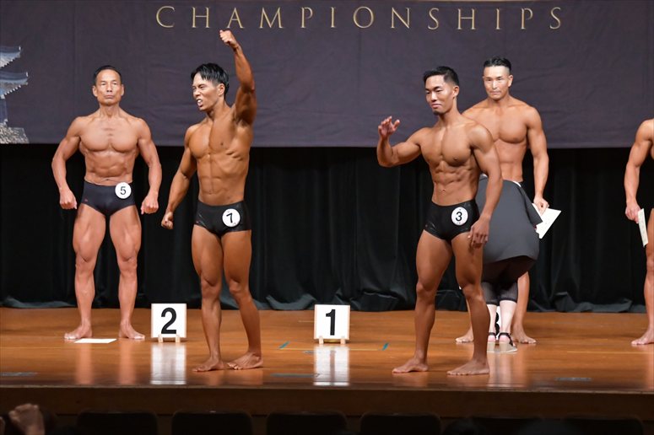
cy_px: 218
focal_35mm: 202
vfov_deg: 6.8
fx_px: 3668
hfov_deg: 10.2
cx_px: 327
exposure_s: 1/400
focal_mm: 135
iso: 6400
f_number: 5.6
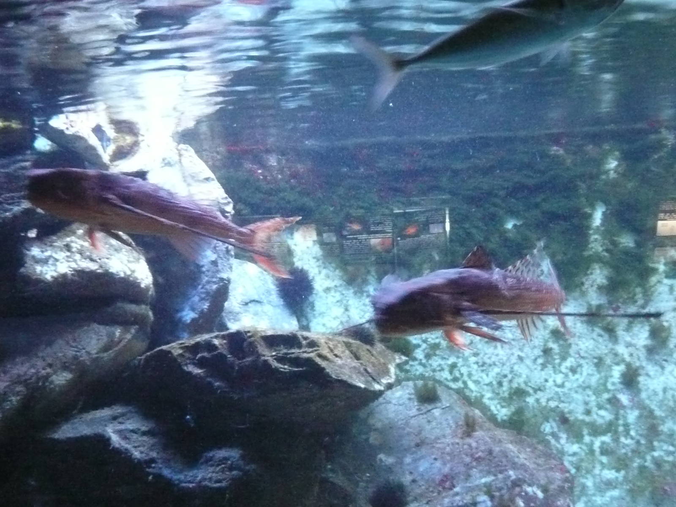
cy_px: 254
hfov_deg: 39.7
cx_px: 338
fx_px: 937
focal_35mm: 48
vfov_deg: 30.3
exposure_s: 1/13
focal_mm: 5.2
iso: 800
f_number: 3.5
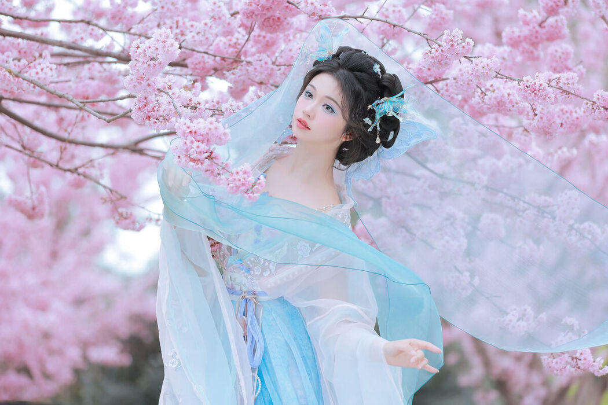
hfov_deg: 16.4
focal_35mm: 125
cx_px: 304
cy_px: 202
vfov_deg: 11.0
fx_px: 2111
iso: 250
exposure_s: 1/500
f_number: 2.8
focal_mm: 125
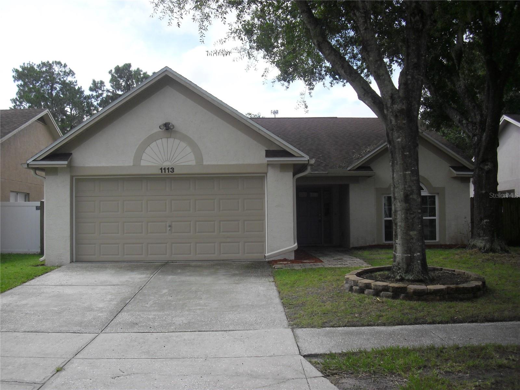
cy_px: 195
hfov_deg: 49.0
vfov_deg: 37.7
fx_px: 571
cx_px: 260
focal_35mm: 38
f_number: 2.8
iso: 100
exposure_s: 1/1000
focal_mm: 6.2
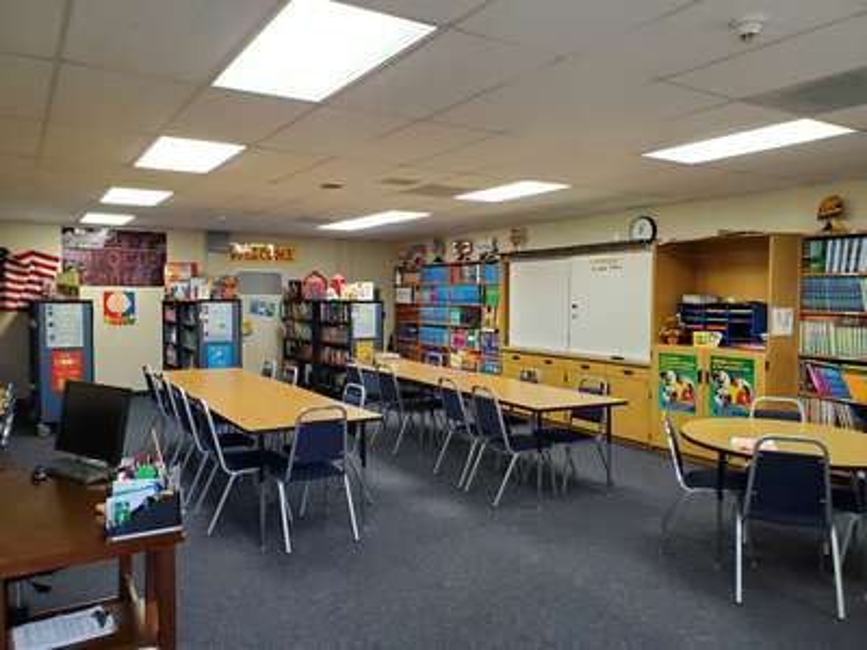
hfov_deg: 67.3
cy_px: 325
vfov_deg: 53.1
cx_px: 434
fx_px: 651
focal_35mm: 26
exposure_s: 1/120
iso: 320
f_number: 2.4
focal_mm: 4.3
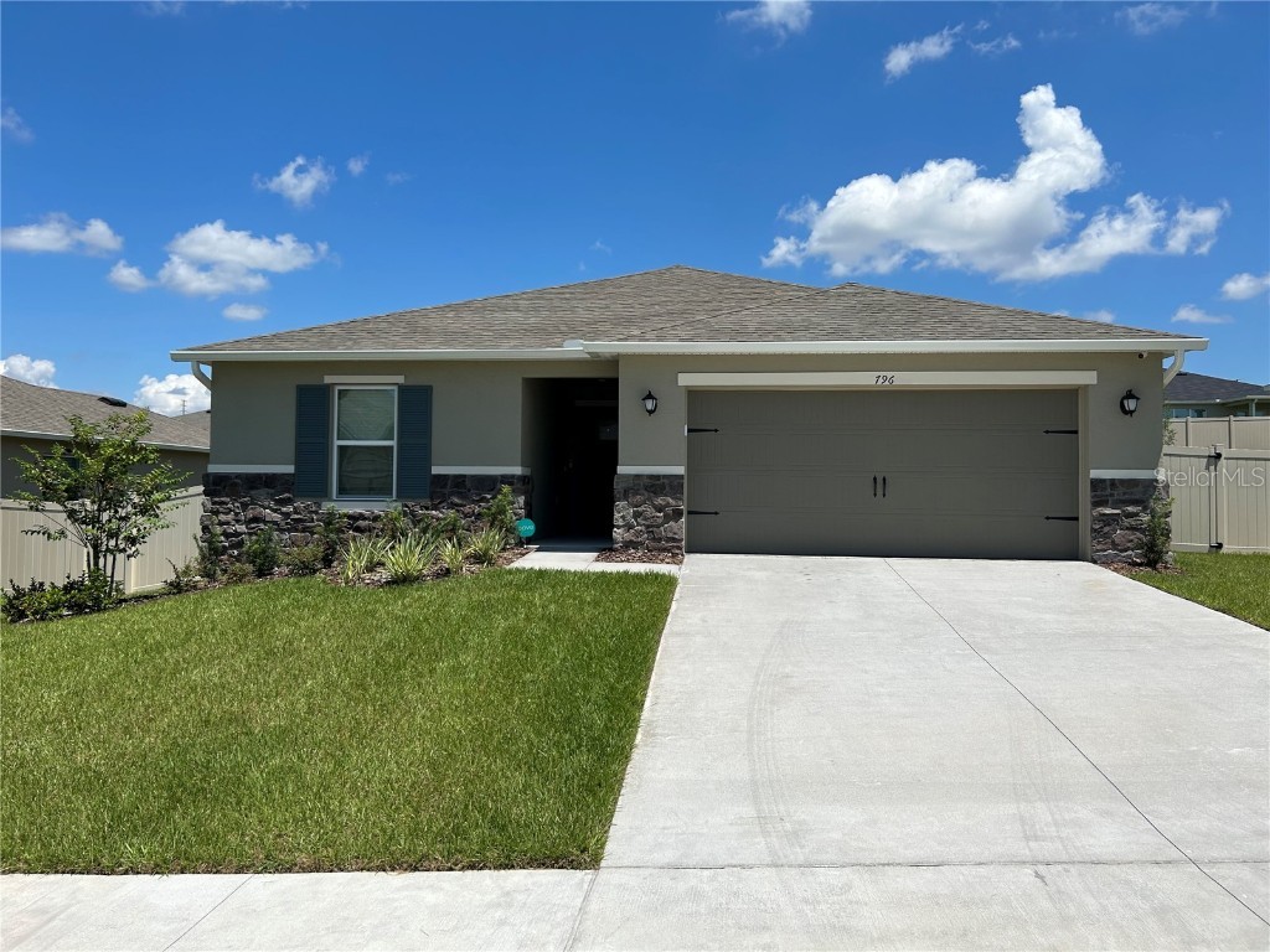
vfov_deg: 53.1
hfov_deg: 67.3
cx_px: 635
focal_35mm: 26
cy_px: 476
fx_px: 954
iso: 50
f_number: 1.5
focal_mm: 5.7
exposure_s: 1/7463
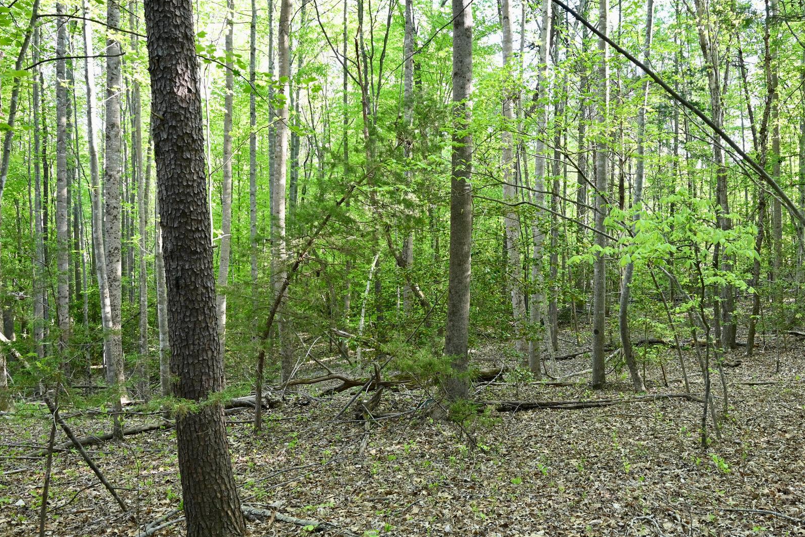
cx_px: 510
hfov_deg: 59.4
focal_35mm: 31
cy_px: 287
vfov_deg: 42.3
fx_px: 693
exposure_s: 1/30
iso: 640
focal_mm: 24
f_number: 8
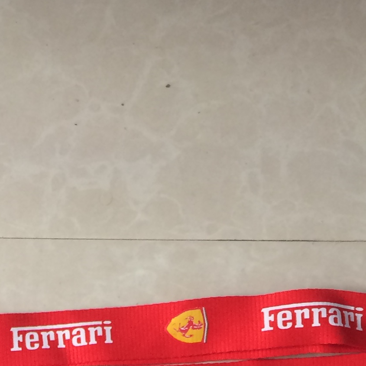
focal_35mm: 99
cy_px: 628
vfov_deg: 15.5
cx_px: -13
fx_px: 1184
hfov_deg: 17.1
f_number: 2.2
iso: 40
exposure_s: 1/33
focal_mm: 4.15
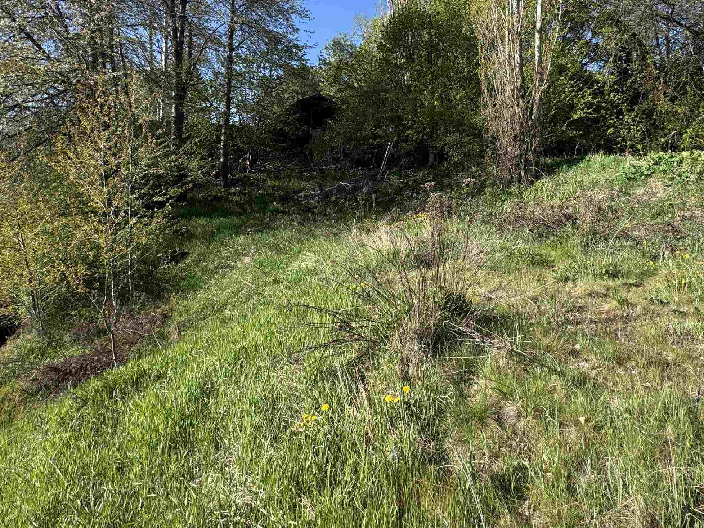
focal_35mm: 22
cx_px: 400
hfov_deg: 76.0
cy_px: 173
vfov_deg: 59.5
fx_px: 447
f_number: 2.2
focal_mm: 2.22
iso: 50
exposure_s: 1/636
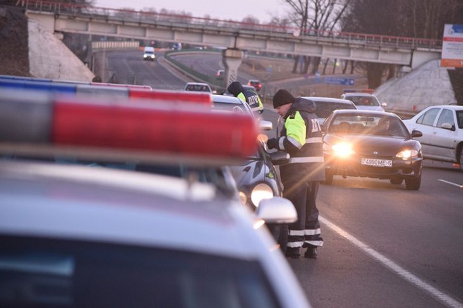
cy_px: 154
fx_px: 2892
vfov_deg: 6.1
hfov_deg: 9.2
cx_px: 232
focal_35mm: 225
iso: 1600
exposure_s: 1/250
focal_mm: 150
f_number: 4.8
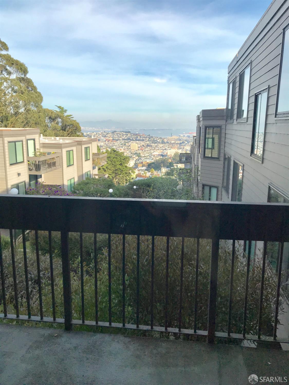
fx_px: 312
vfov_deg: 63.4
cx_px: 144
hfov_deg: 49.7
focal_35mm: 28
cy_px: 192
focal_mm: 3.99
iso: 20
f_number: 1.8
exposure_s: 1/1350
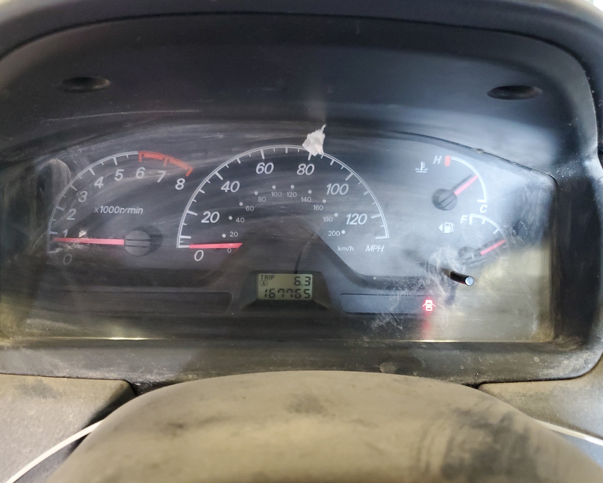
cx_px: 293
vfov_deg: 51.5
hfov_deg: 62.2
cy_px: 244
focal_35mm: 28
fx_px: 500
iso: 330
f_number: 1.5
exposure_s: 1/24
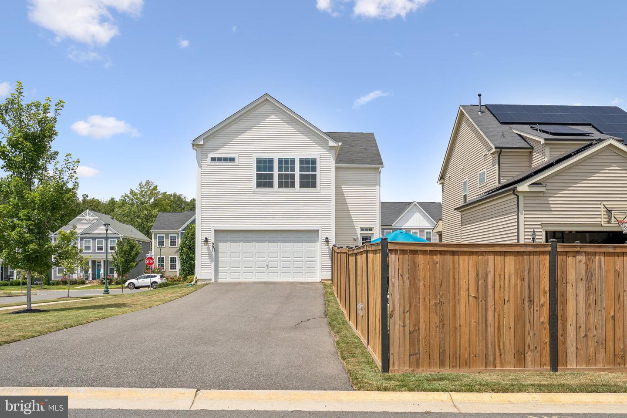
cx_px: 314
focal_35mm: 35
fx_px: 610
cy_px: 209
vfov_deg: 37.9
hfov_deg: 54.4
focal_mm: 35
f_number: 10
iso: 100
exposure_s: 1/200
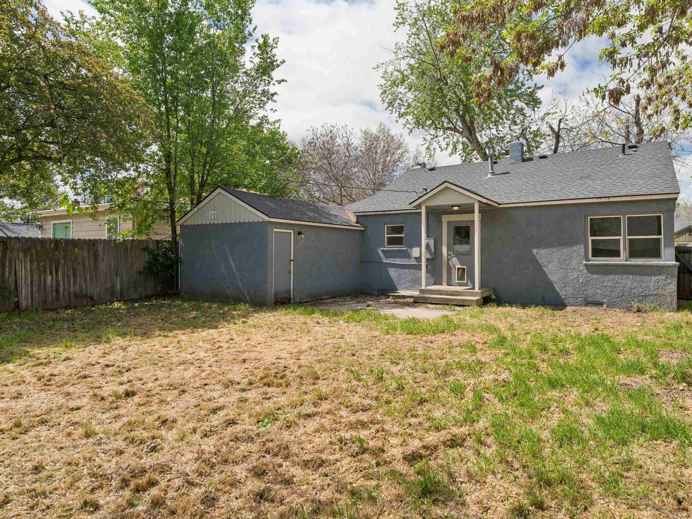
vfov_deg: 62.6
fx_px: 426
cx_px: 364
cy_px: 261
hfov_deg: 78.1
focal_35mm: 21
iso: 400
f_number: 13
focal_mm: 19.3
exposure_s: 1/250
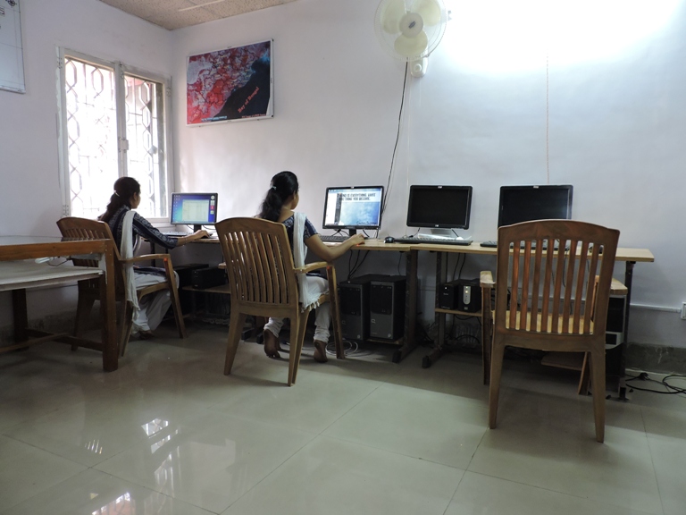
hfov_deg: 71.6
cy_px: 258
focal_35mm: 24
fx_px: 476
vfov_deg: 56.8
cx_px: 343
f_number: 3
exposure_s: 1/15
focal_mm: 4.3
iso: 400
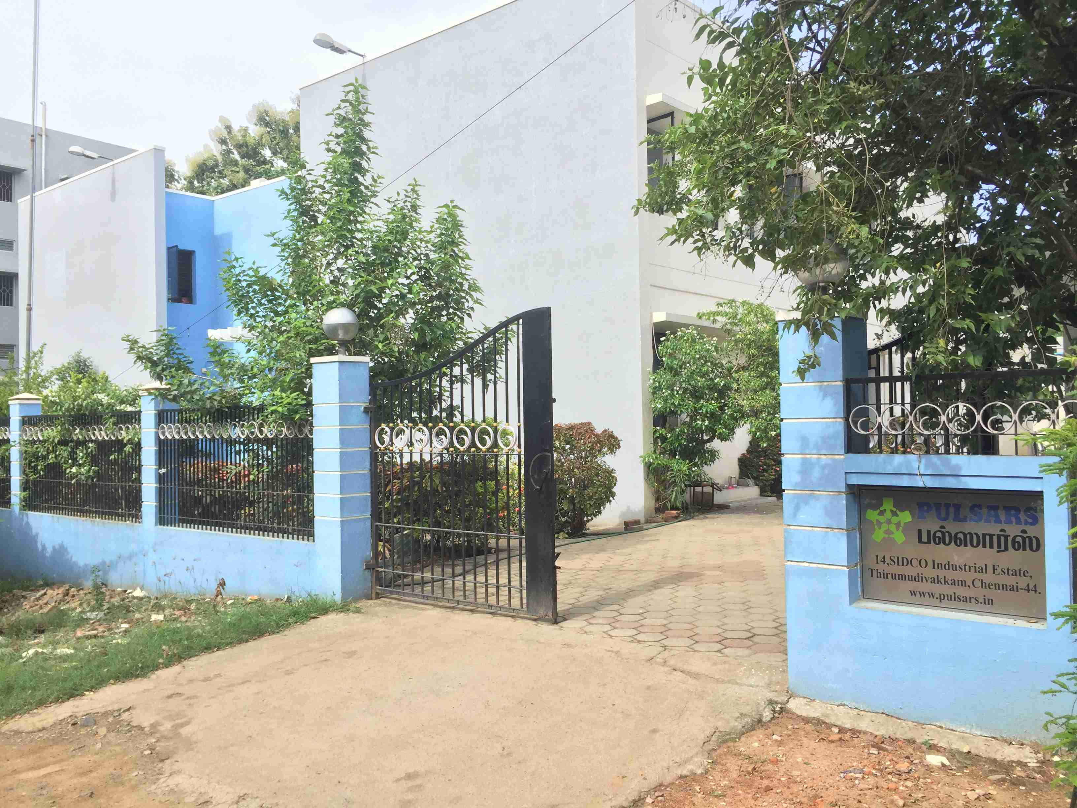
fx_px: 902
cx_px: 538
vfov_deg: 48.2
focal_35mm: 29
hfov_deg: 61.7
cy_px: 404
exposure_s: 1/670
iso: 32
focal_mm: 4.15
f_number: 2.2
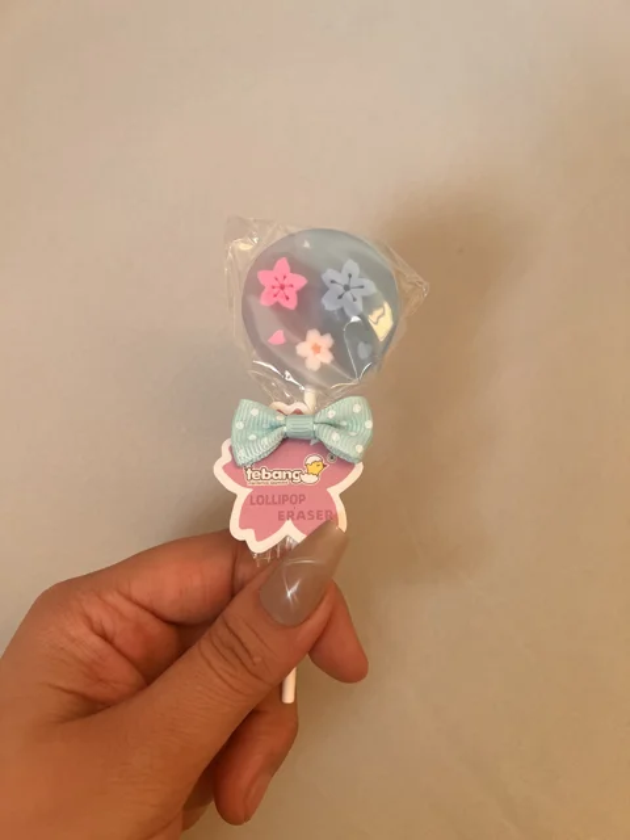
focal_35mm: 26
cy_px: 420
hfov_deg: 53.1
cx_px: 315
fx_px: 631
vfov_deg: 67.3
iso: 125
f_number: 1.5
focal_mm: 5.7
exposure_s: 1/121
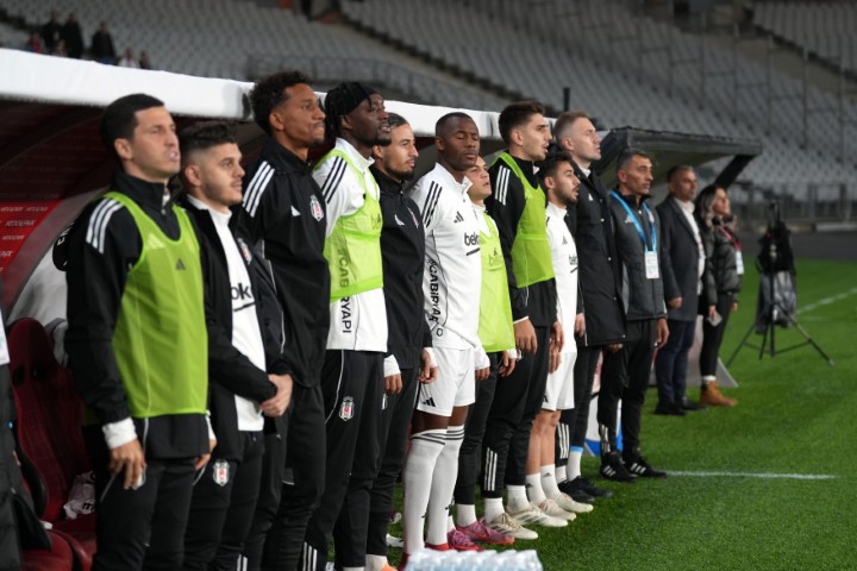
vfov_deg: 14.7
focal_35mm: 93
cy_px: 286
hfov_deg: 21.9
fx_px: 2214
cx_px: 428
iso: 2000
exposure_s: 1/1000
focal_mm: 93
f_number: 2.8
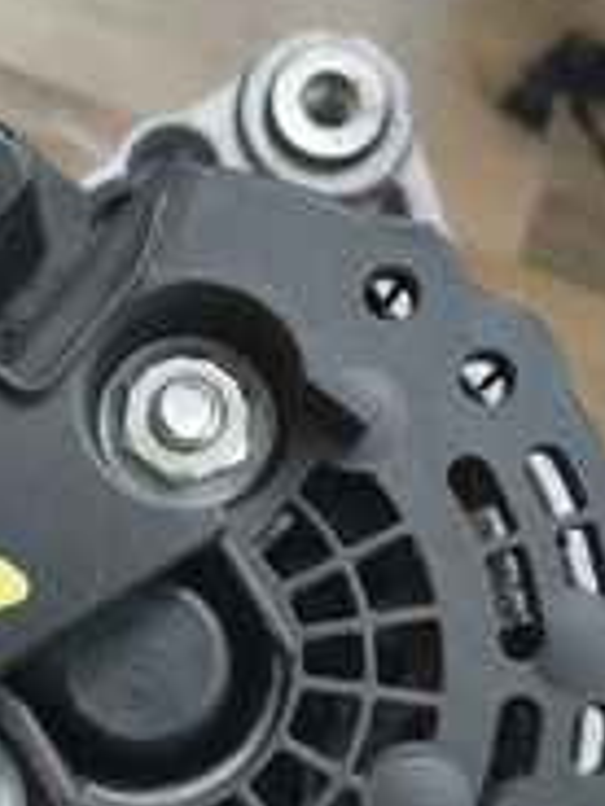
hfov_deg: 27.9
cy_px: 561
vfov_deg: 36.3
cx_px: 228
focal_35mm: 52
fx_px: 1212
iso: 2758
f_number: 1.87
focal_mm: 5.56
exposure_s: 1/33.3
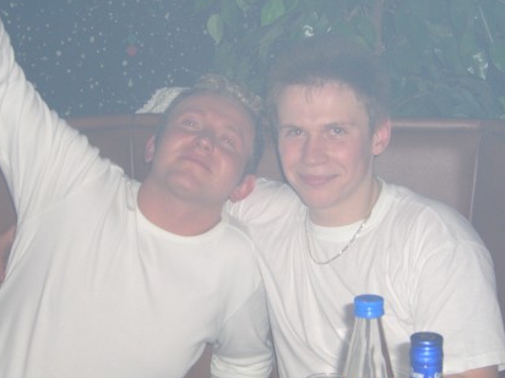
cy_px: 195
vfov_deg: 21.9
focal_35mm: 67
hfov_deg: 29.0
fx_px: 977
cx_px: 237
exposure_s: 1/60
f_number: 3.1
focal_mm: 9.5
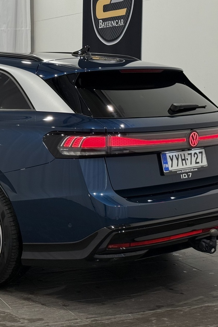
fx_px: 727
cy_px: 132
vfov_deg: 25.3
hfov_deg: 16.7
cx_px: 4
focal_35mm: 80
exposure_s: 1/121
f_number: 1.78
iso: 50
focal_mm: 6.76
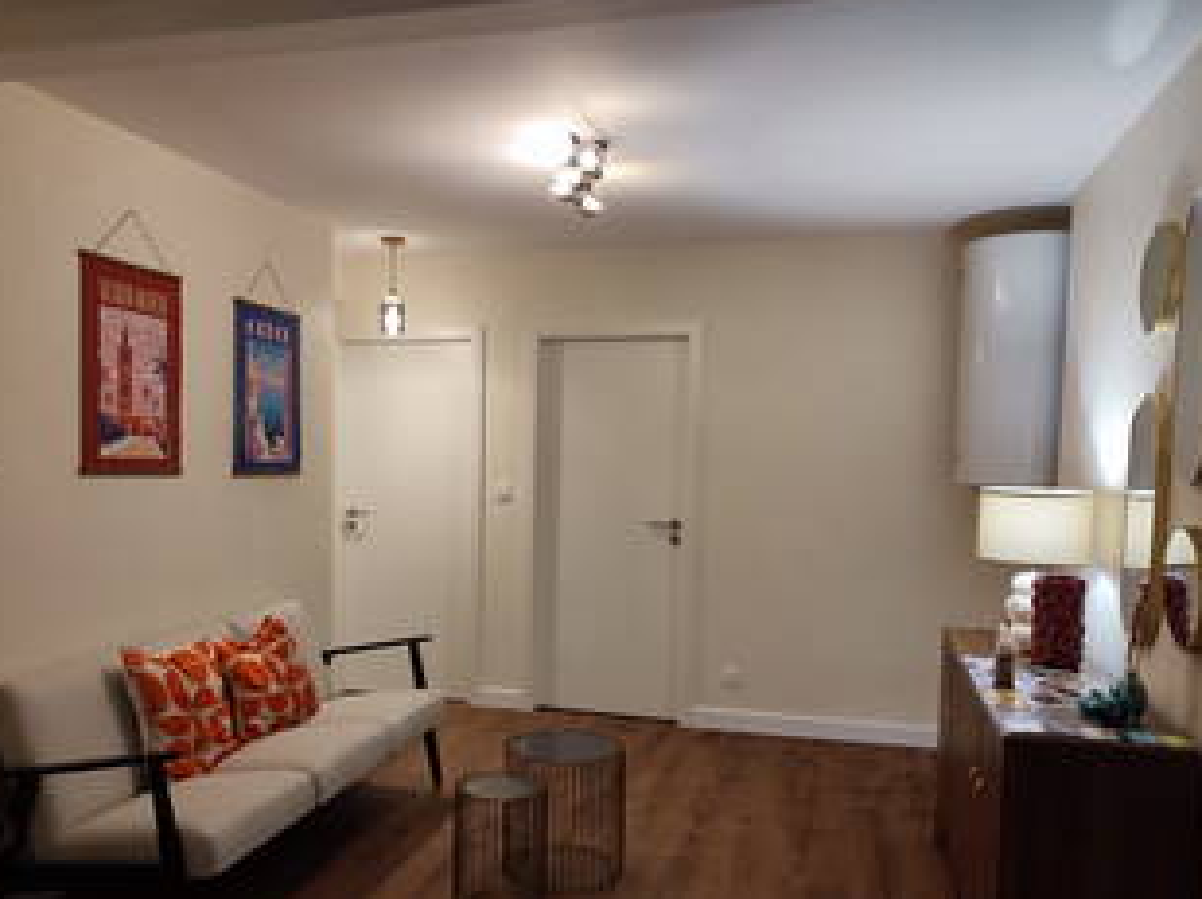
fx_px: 971
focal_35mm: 28
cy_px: 514
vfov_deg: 49.5
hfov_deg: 63.4
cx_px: 548
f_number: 1.89
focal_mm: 5.89
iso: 336
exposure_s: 1/33
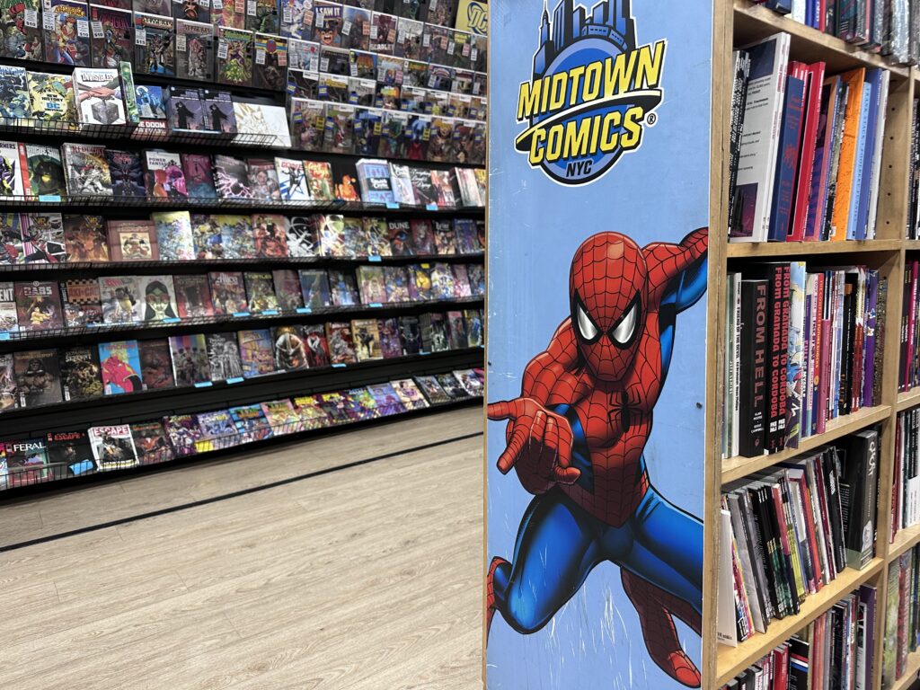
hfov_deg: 71.6
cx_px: 460
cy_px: 345
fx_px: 638
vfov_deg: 56.8
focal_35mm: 24
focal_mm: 6.86
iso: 160
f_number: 1.78
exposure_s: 1/60
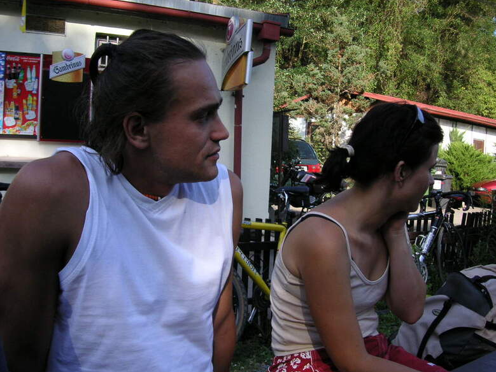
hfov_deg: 49.0
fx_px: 544
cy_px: 185
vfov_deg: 37.7
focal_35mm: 38
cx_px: 244
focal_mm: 6.1
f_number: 2.8
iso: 50
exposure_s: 1/500
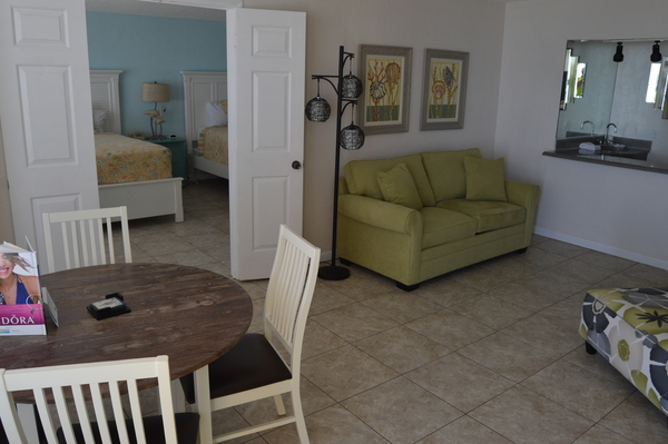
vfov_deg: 47.9
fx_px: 501
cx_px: 334
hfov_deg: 67.4
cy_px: 222
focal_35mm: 27
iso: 400
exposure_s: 1/80
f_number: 8
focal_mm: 18
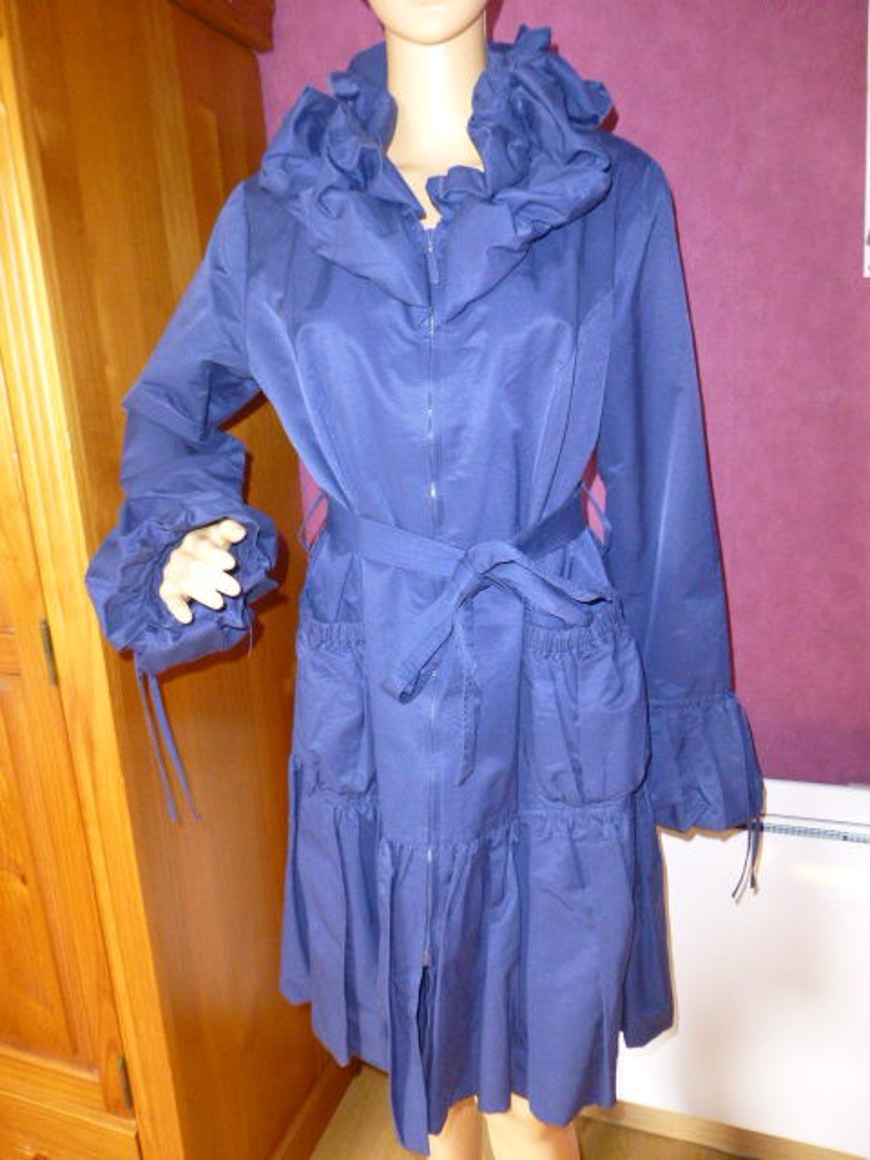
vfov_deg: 71.6
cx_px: 435
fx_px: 804
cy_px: 580
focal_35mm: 24
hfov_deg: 56.8
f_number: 3.3
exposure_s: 1/60
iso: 800
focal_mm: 4.3
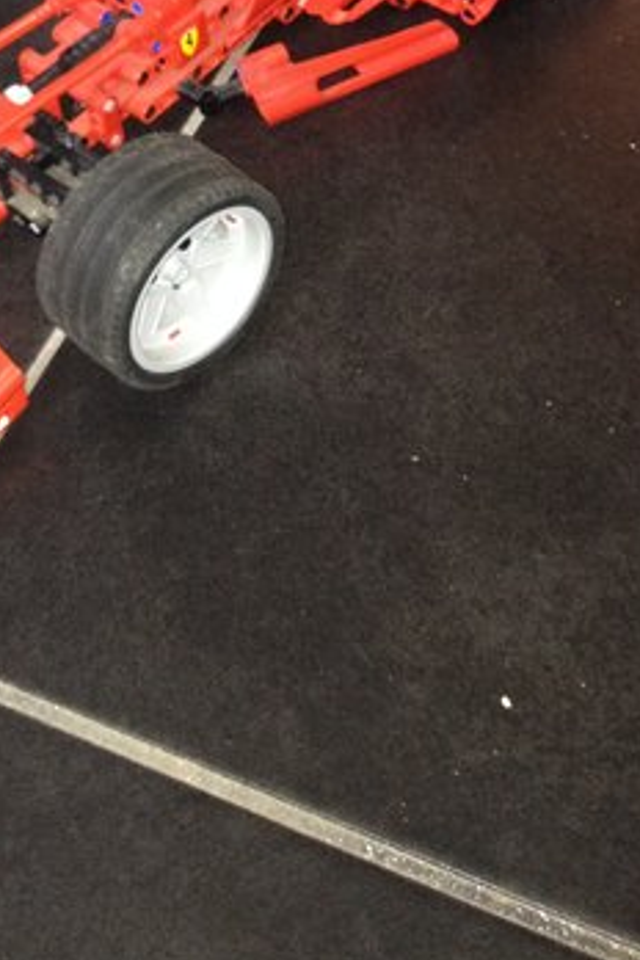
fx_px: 1787
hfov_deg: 20.3
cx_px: 232
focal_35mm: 67
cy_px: 157
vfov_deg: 29.2
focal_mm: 4.28
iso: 200
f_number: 2.4
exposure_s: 1/20
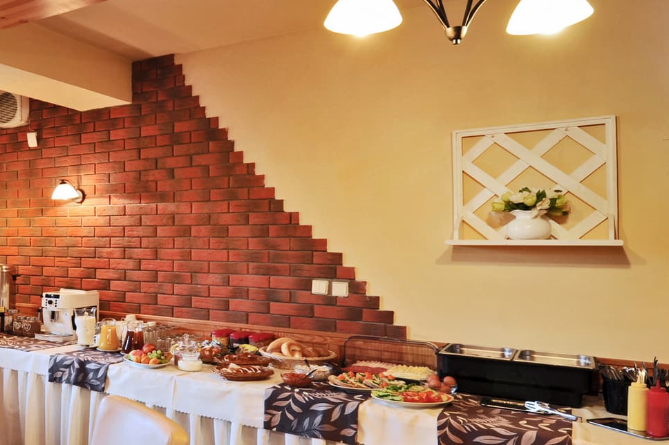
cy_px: 358
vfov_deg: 40.5
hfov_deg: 56.2
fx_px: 576
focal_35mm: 31
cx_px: 139
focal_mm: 15
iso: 400
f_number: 10
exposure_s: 1/3
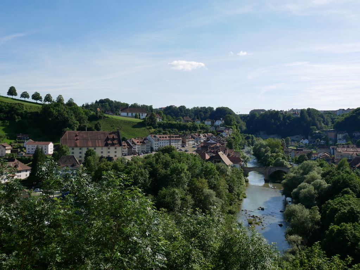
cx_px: 180
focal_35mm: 28
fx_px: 291
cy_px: 135
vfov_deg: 49.8
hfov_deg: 63.4
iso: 200
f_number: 8
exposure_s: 1/500
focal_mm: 14
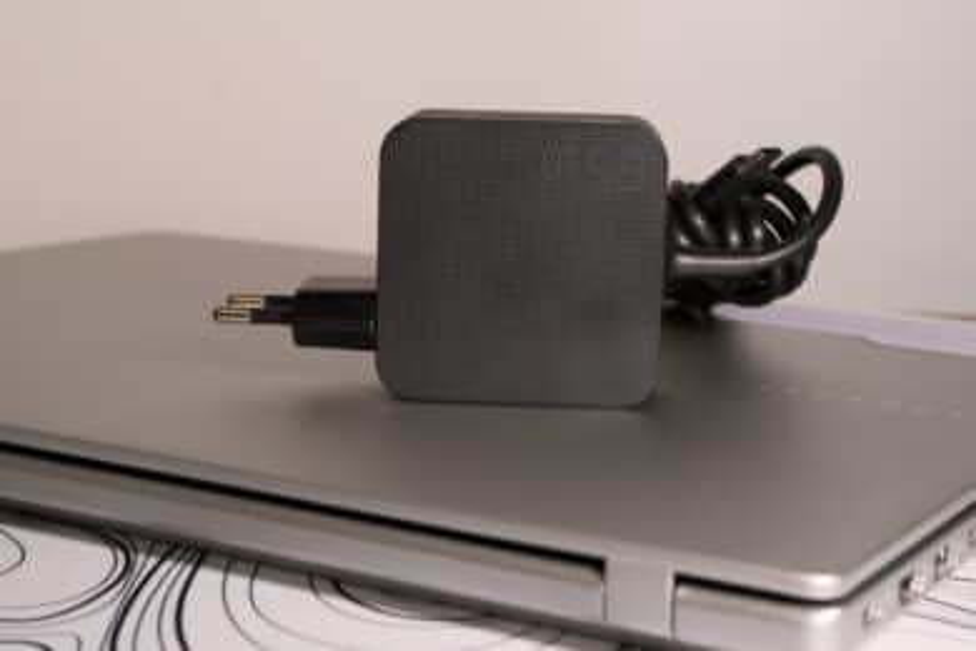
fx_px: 1871
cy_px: 326
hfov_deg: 29.2
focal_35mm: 69
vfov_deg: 19.7
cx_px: 488
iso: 1000
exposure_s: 1/140
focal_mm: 45.8
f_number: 8
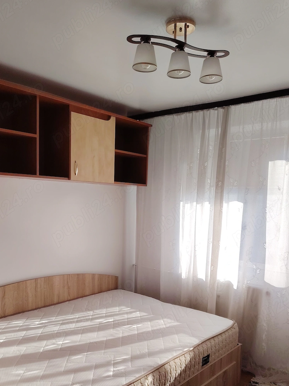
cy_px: 233
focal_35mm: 32
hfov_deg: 44.1
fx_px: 356
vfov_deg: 56.4
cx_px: 138
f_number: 1.75
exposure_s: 1/268
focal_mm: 5.25
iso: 100
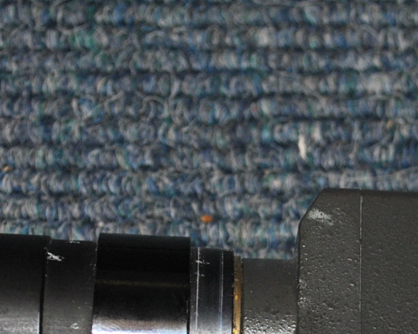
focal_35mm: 167
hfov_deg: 11.5
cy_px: 368
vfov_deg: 9.2
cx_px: 346
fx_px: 2065
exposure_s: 1/60
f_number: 4.8
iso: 200
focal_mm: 32
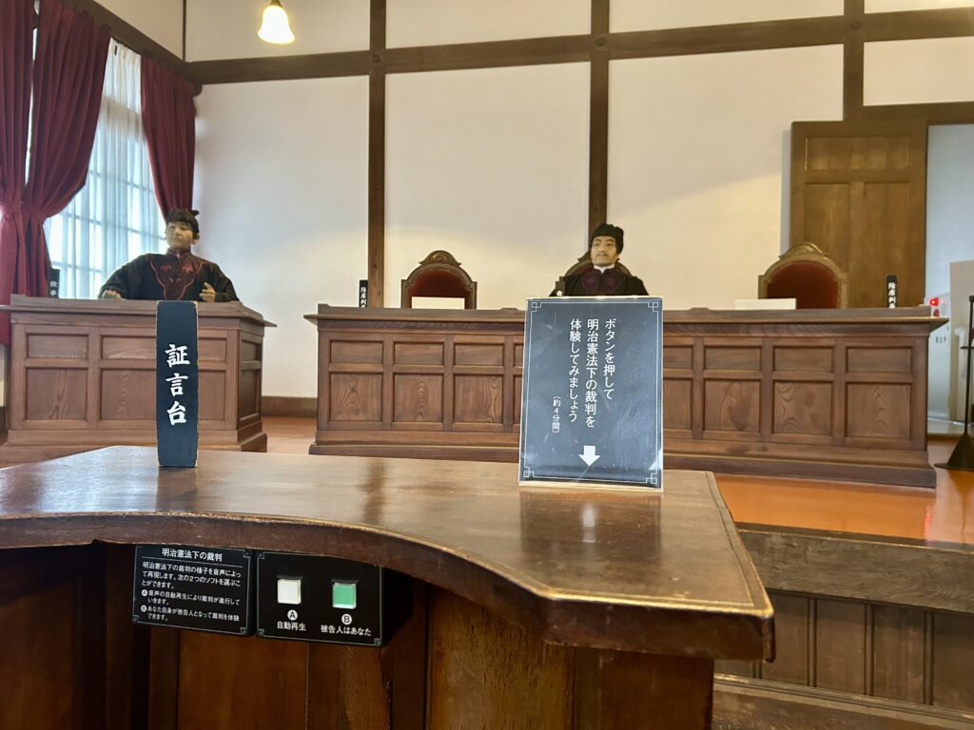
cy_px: 365
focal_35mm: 26
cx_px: 487
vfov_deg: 53.1
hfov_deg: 67.3
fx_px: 732
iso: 400
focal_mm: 5.7
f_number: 1.5
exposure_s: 1/40
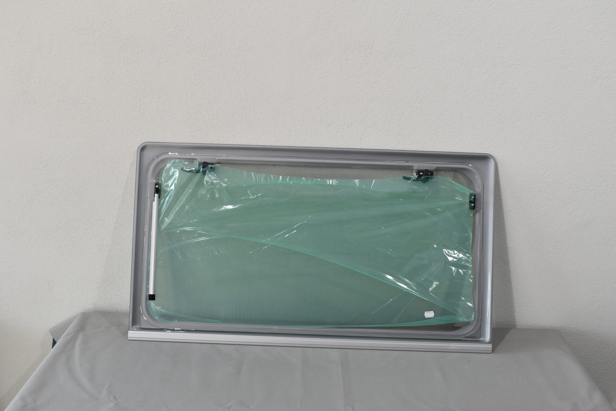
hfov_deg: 49.6
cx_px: 308
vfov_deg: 34.2
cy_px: 206
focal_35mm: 39
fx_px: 667
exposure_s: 1/60
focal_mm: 26
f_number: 8
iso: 280
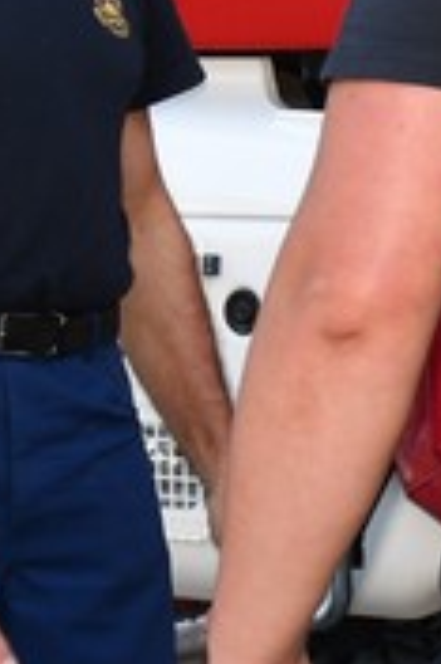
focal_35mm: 350
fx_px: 6443
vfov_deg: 5.9
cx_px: 373
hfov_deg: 3.9
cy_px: -92
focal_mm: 40
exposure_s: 1/250
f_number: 4.5
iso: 140
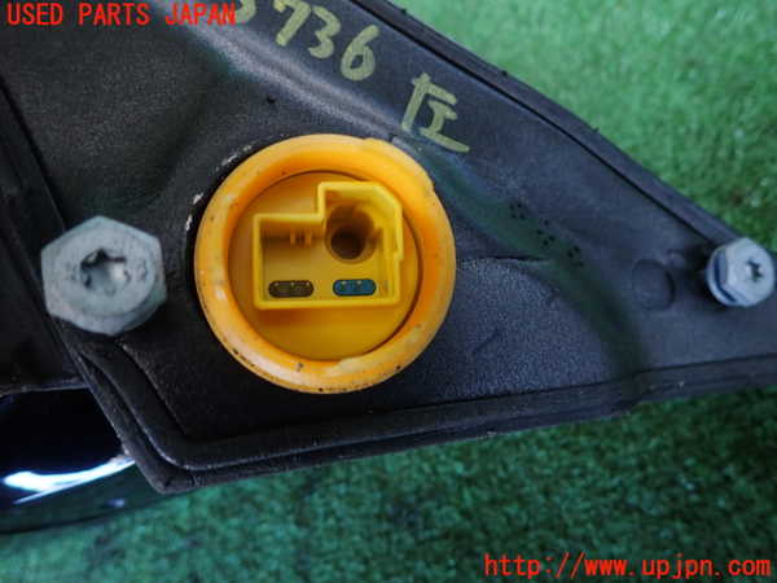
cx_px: 388
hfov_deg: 69.4
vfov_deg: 54.9
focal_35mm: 25
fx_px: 561
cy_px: 292
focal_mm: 4.5
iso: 200
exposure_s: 1/50
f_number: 2
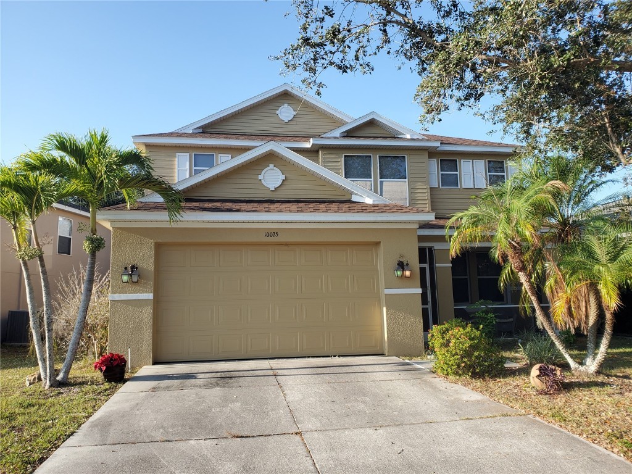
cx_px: 316
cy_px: 237
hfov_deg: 67.3
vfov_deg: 53.1
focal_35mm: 26
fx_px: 475
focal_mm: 4.3
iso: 50
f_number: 2.4
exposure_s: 1/568
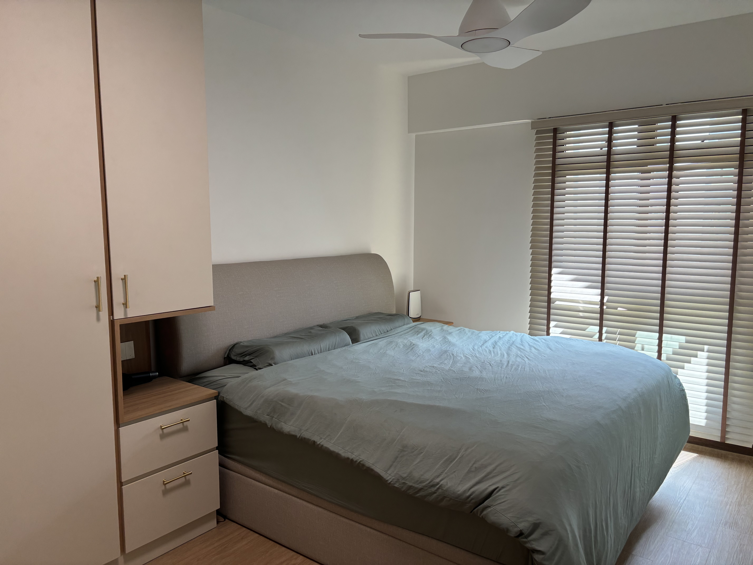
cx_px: 376
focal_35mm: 26
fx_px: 566
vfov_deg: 53.1
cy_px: 282
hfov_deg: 67.3
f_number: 1.6
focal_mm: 5.96
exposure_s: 1/121
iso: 80
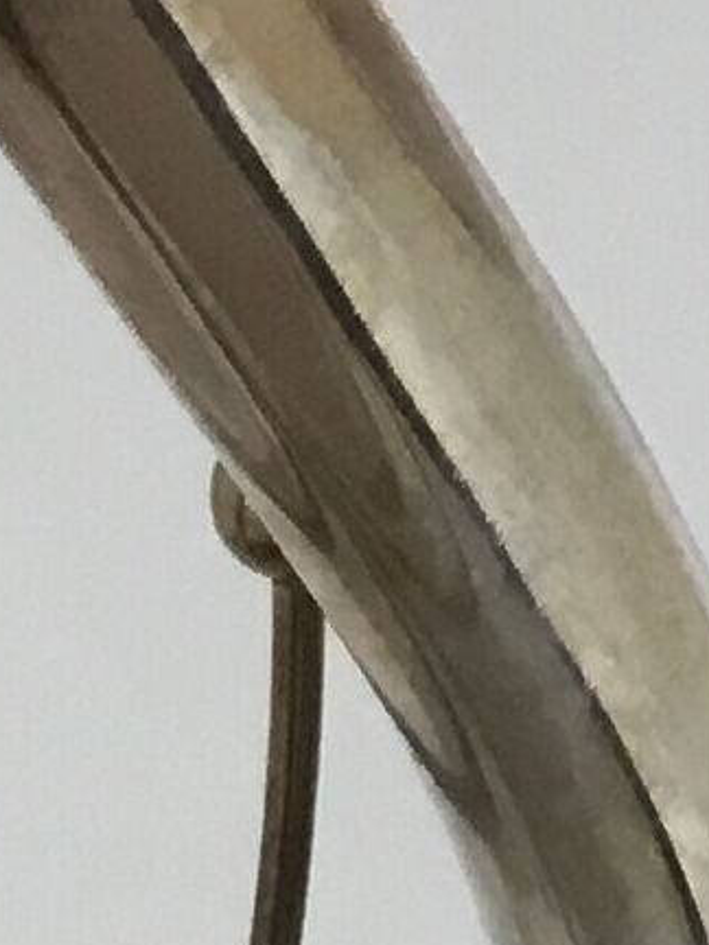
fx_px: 6390
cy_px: -1945
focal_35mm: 234
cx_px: 1948
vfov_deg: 7.4
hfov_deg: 6.0
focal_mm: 3.3
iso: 40
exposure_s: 1/33
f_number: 2.4
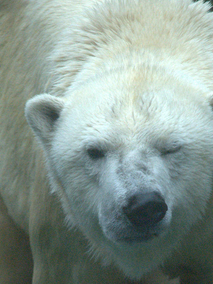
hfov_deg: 2.7
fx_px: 4603
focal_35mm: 561
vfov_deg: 3.5
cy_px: 209
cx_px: 102
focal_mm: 200
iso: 3200
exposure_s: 1/800
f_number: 6.3
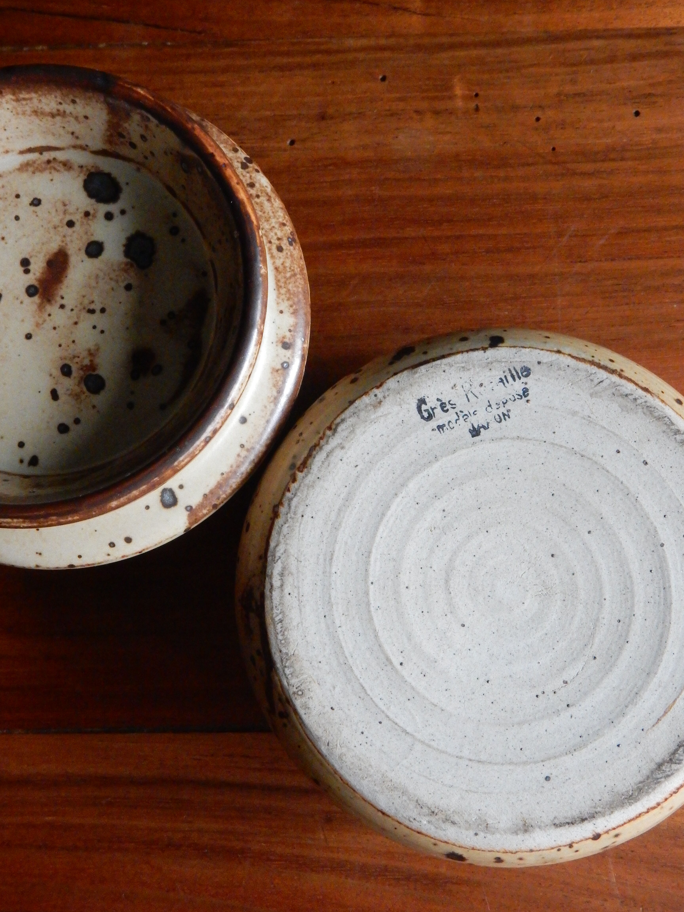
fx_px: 1133
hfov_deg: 33.6
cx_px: 342
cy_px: 456
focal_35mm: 43
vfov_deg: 43.9
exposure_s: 1/40
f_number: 4.2
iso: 1100
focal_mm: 7.6
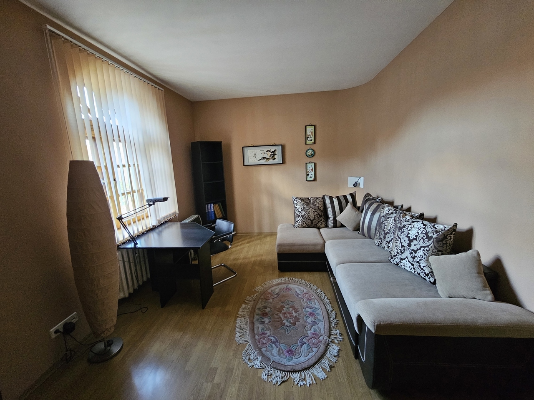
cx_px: 267
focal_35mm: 13
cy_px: 200
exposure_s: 1/25
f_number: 2.2
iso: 640
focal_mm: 2.2
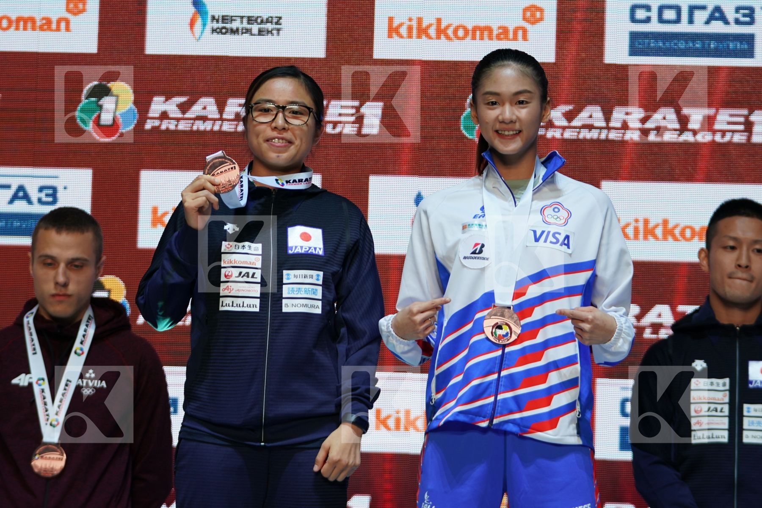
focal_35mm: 153
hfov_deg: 13.4
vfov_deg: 9.0
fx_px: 3238
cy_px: 254
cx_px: 381
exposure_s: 1/250
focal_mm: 102
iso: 200
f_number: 2.8
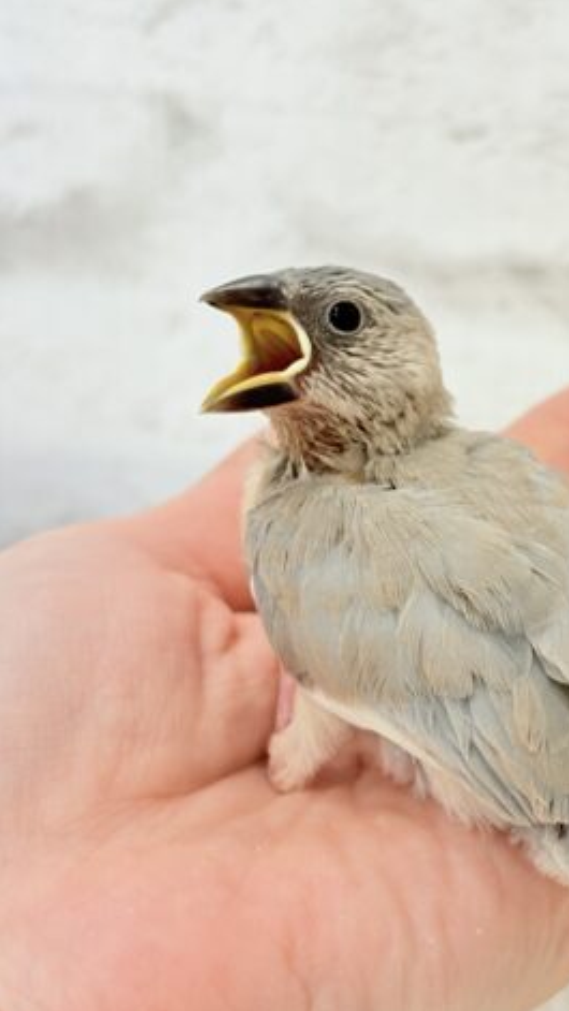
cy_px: 507
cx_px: 614
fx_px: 2065
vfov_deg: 27.5
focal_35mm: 77
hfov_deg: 15.3
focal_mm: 5.96
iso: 40
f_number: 1.6
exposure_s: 1/50
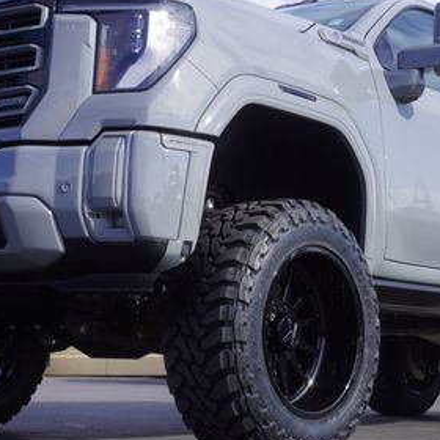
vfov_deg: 23.6
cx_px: 244
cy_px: 181
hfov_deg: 23.7
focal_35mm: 73
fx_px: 1049
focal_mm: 25
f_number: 9
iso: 100
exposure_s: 1/125
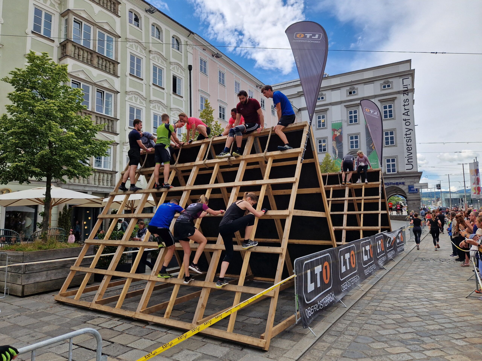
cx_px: 241
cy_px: 180
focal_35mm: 23
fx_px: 320
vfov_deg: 58.9
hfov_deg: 73.9
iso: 50
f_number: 1.8
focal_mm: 5.4
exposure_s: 1/1084
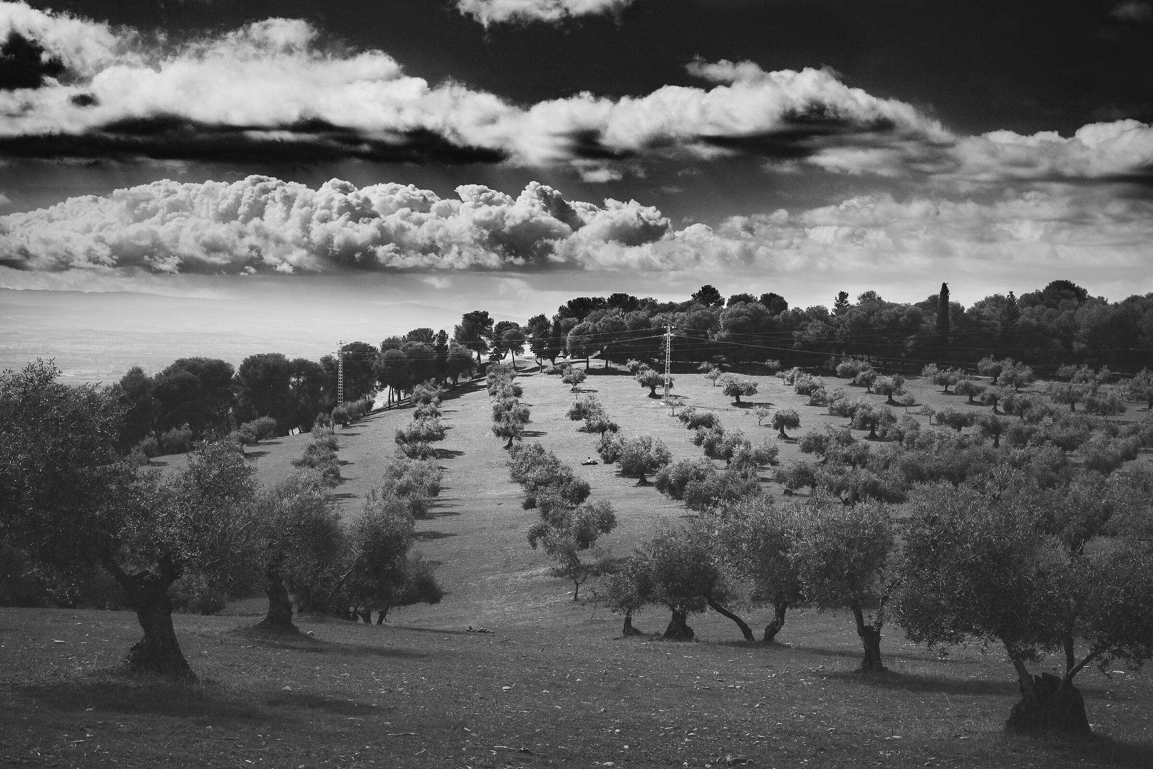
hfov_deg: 39.6
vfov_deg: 27.0
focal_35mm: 50
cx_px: 576
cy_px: 384
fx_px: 1601
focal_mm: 50
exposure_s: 1/125
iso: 100
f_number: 11
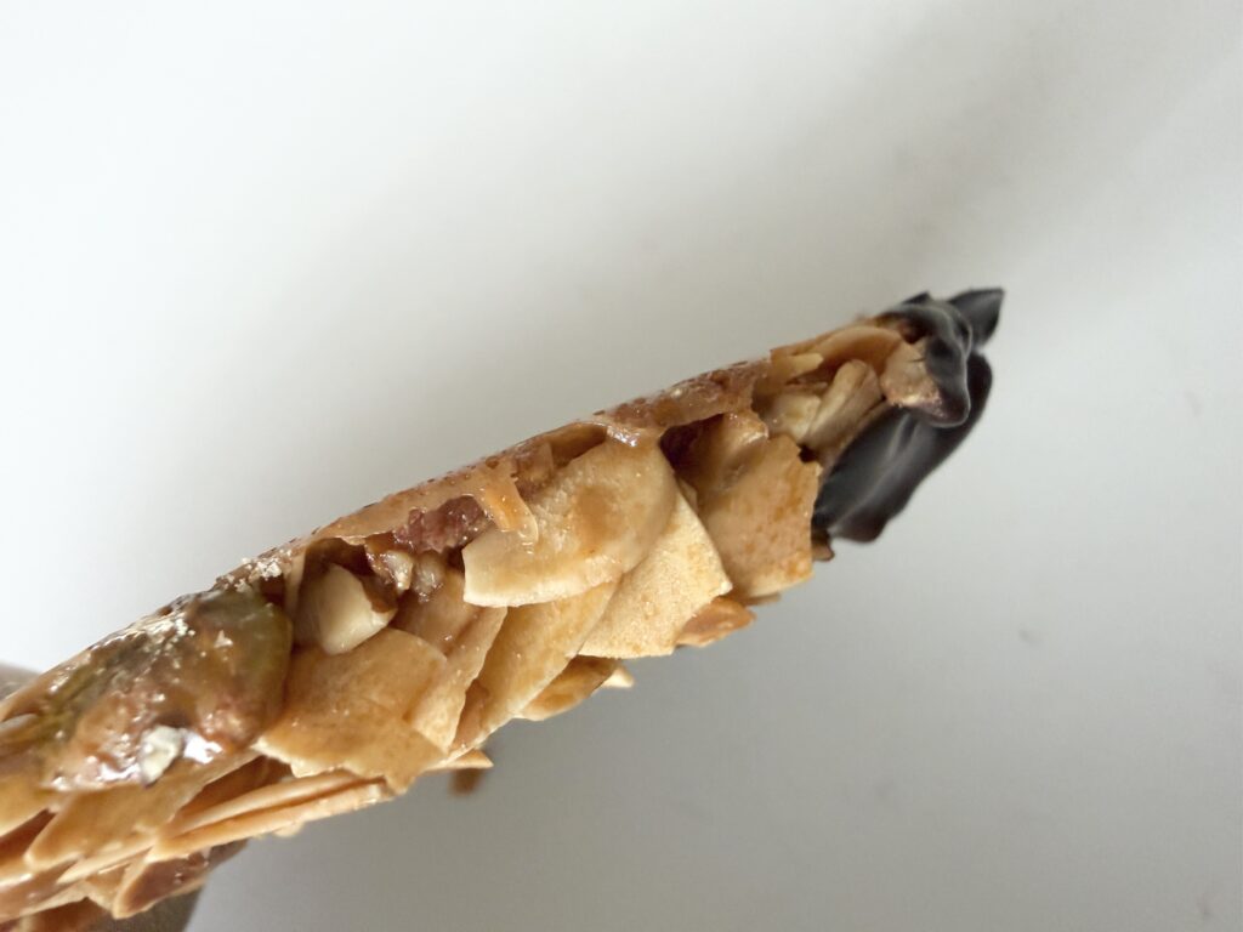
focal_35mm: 24
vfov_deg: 56.8
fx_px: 862
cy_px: 466
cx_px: 622
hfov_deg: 71.6
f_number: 2.2
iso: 320
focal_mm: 2.22
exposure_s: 1/50
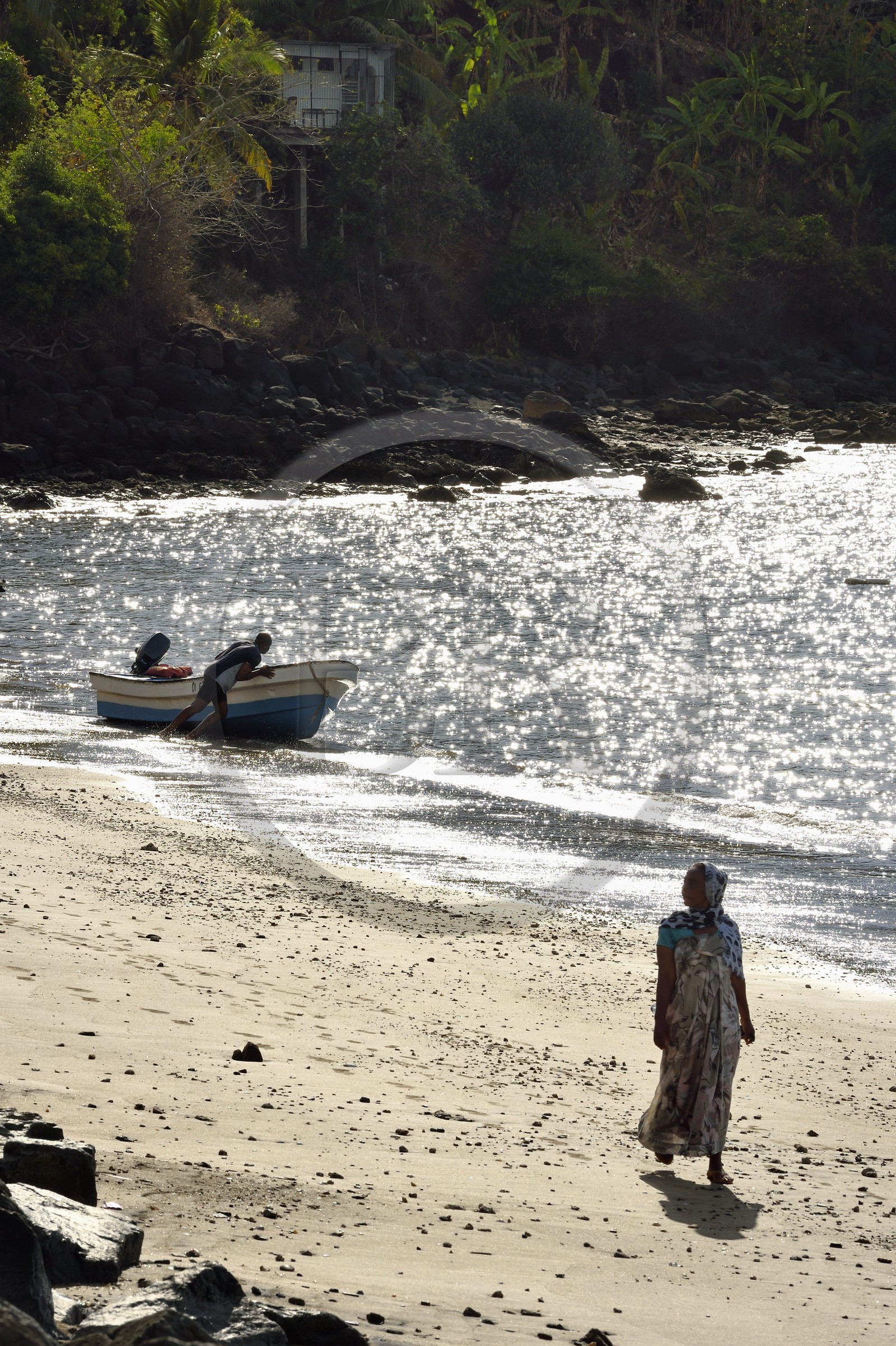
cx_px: 448
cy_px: 673
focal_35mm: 200
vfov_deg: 10.3
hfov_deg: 6.9
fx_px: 7473
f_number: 18
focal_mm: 200
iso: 200
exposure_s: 1/320
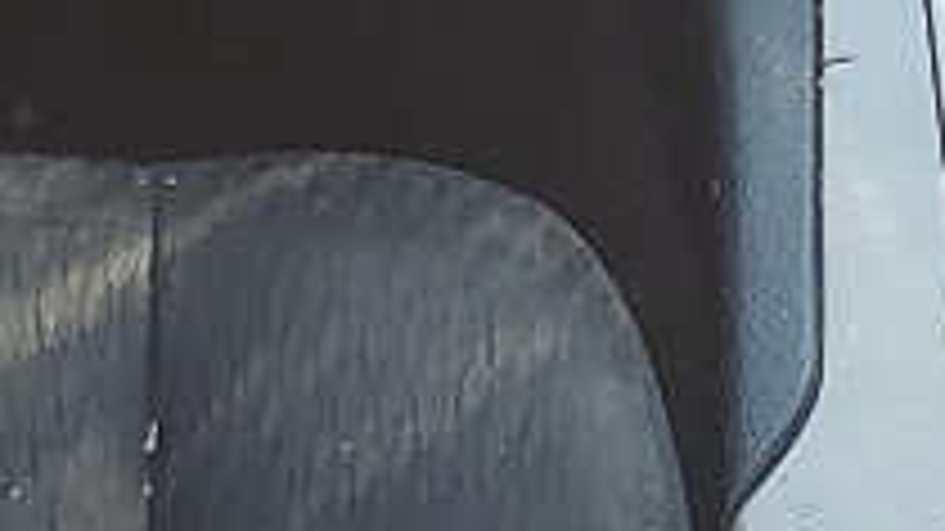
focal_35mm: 216
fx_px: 5411
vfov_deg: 5.6
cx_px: 1148
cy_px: 36
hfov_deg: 9.8
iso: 58
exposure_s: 1/120
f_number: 1.5
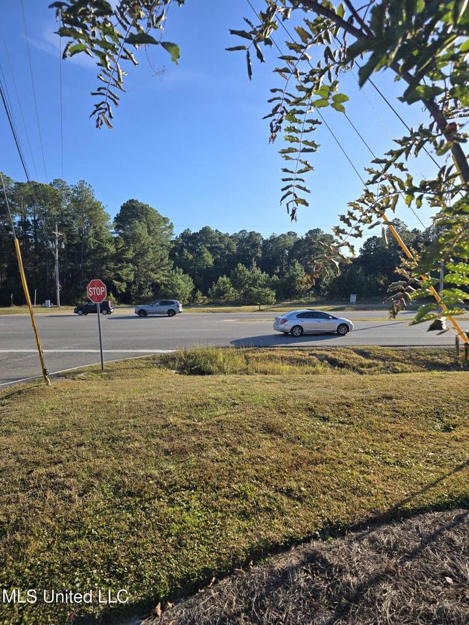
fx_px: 415
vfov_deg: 73.9
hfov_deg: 58.9
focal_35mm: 23
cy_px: 312
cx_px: 234
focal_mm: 6.3
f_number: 1.7
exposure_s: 1/548
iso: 12
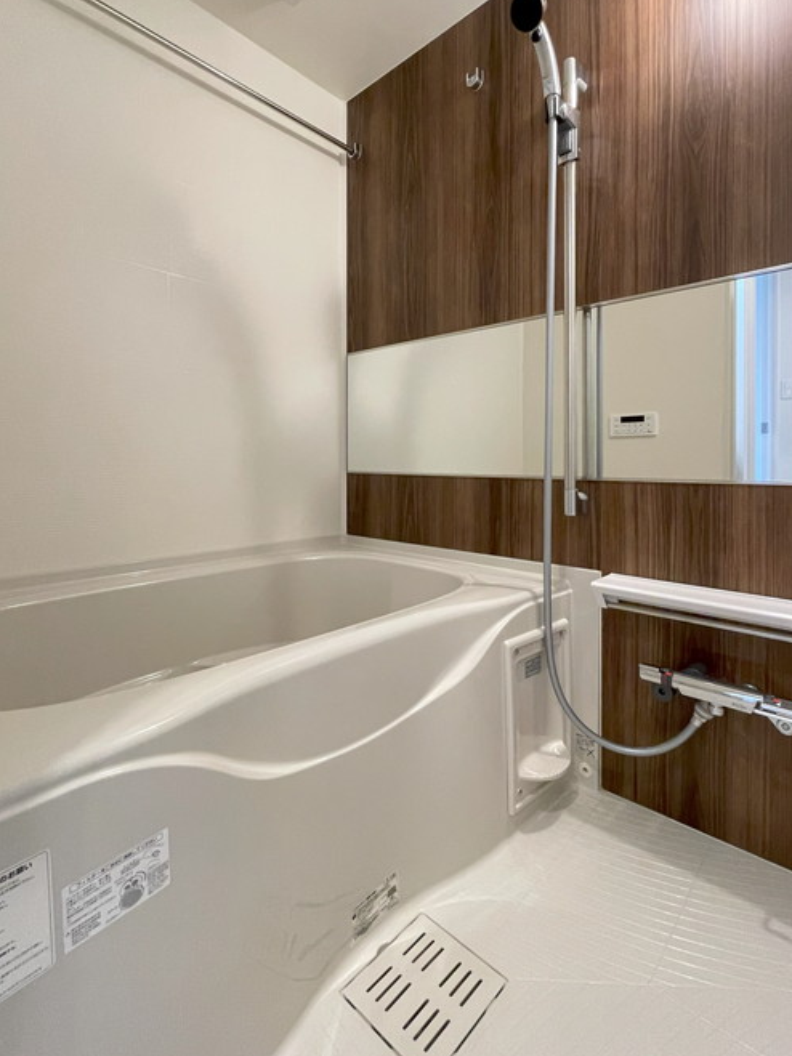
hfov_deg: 74.7
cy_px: 465
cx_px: 401
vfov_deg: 90.6
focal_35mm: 17
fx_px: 519
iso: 400
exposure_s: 1/50
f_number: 2.4
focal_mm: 1.55
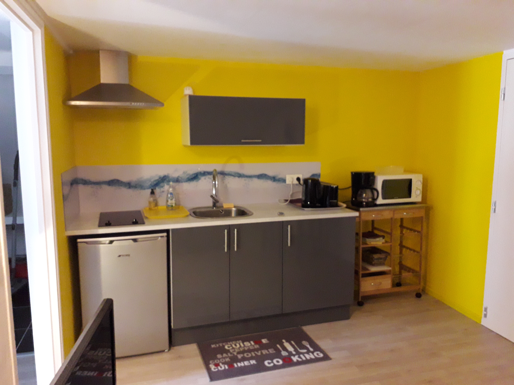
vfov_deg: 51.4
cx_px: 257
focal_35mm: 27
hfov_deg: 65.3
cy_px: 192
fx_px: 401
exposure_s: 1/20
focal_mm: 3.6
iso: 400
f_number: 1.9
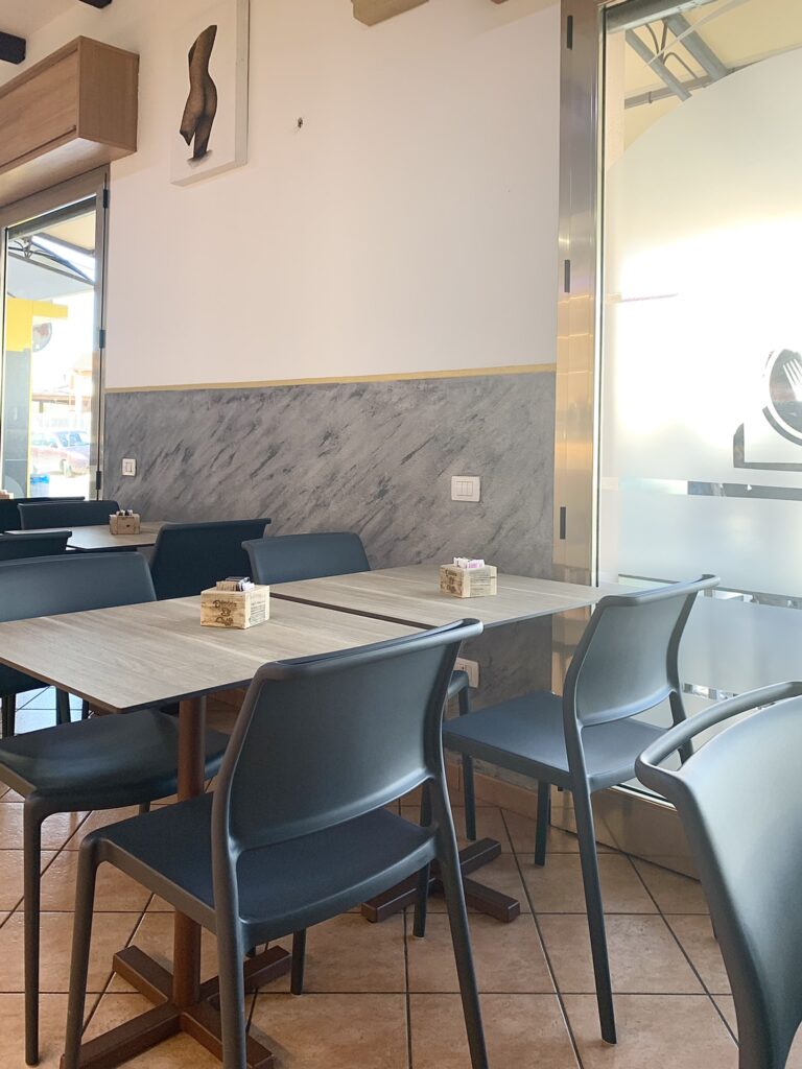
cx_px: 401
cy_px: 534
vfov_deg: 67.3
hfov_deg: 53.1
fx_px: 803
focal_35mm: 26
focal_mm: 4.25
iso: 64
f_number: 1.8
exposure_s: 1/100
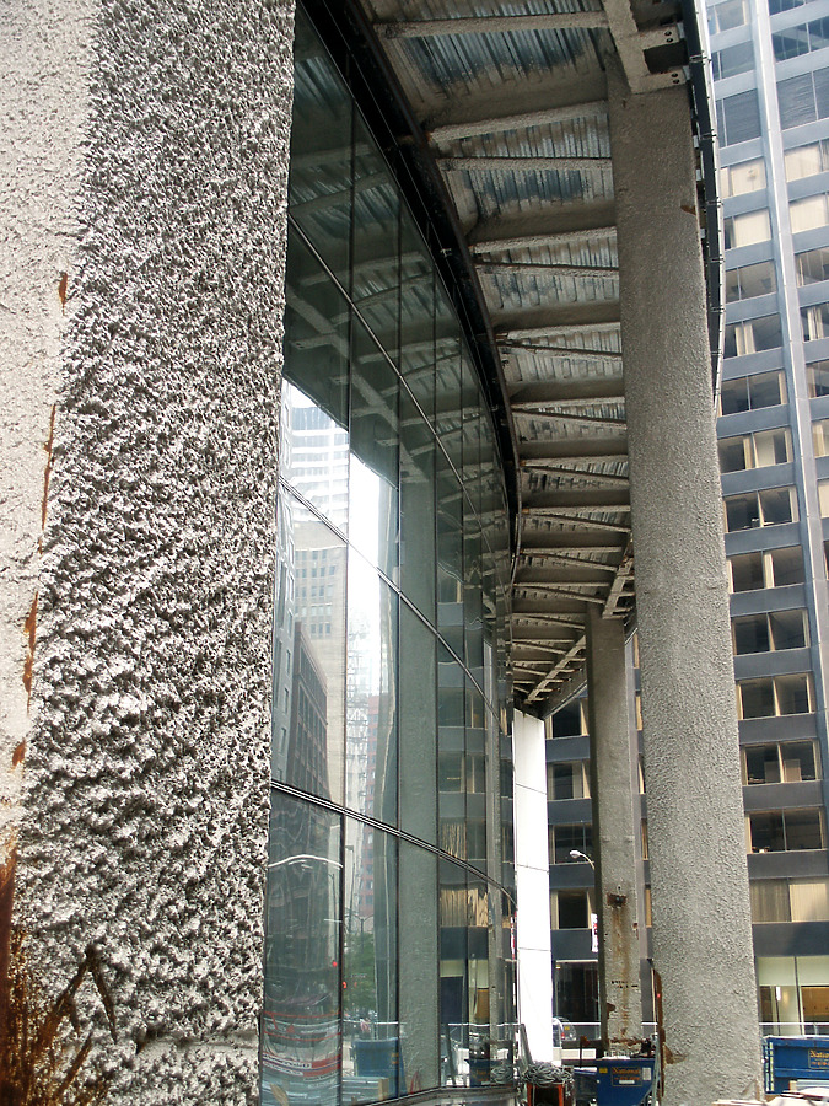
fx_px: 1309
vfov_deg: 45.8
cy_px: 553
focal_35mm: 41
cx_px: 414
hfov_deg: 35.1
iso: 64
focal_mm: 8.57
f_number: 3.6
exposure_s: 1/45
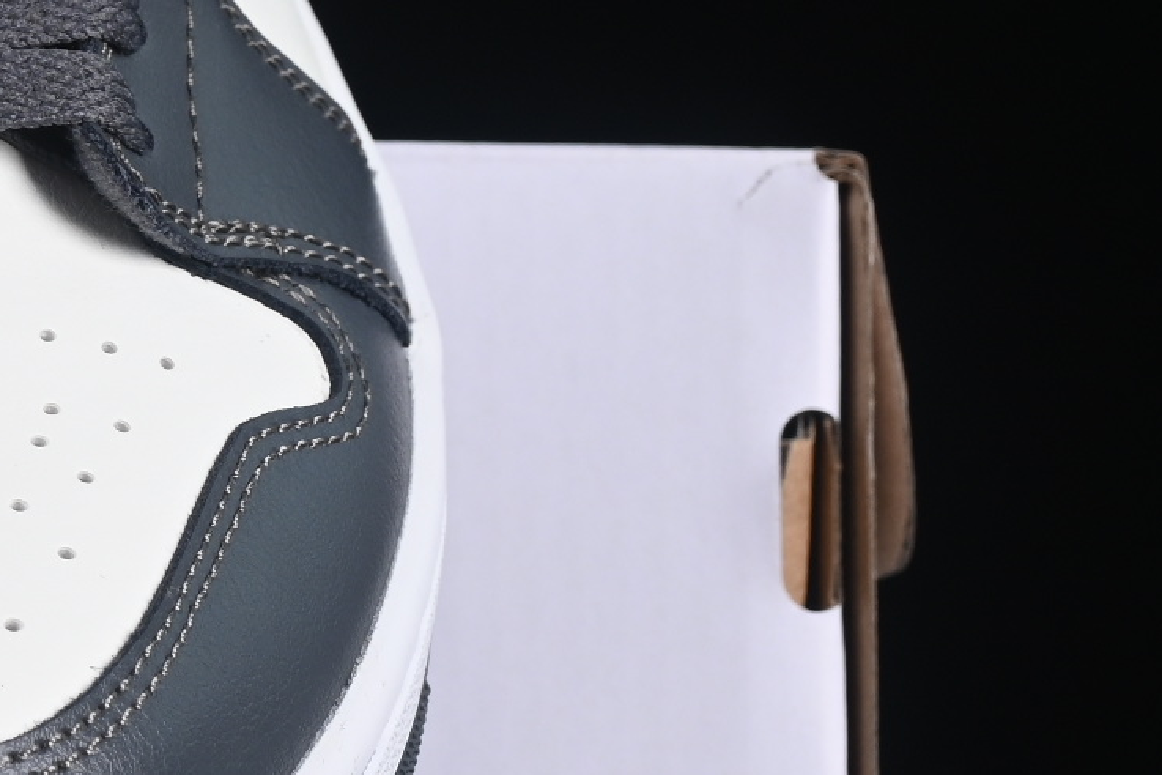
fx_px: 9134
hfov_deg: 7.1
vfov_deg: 4.9
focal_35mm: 283
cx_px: -658
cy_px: 265
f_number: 7.1
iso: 160
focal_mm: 50
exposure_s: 1/60
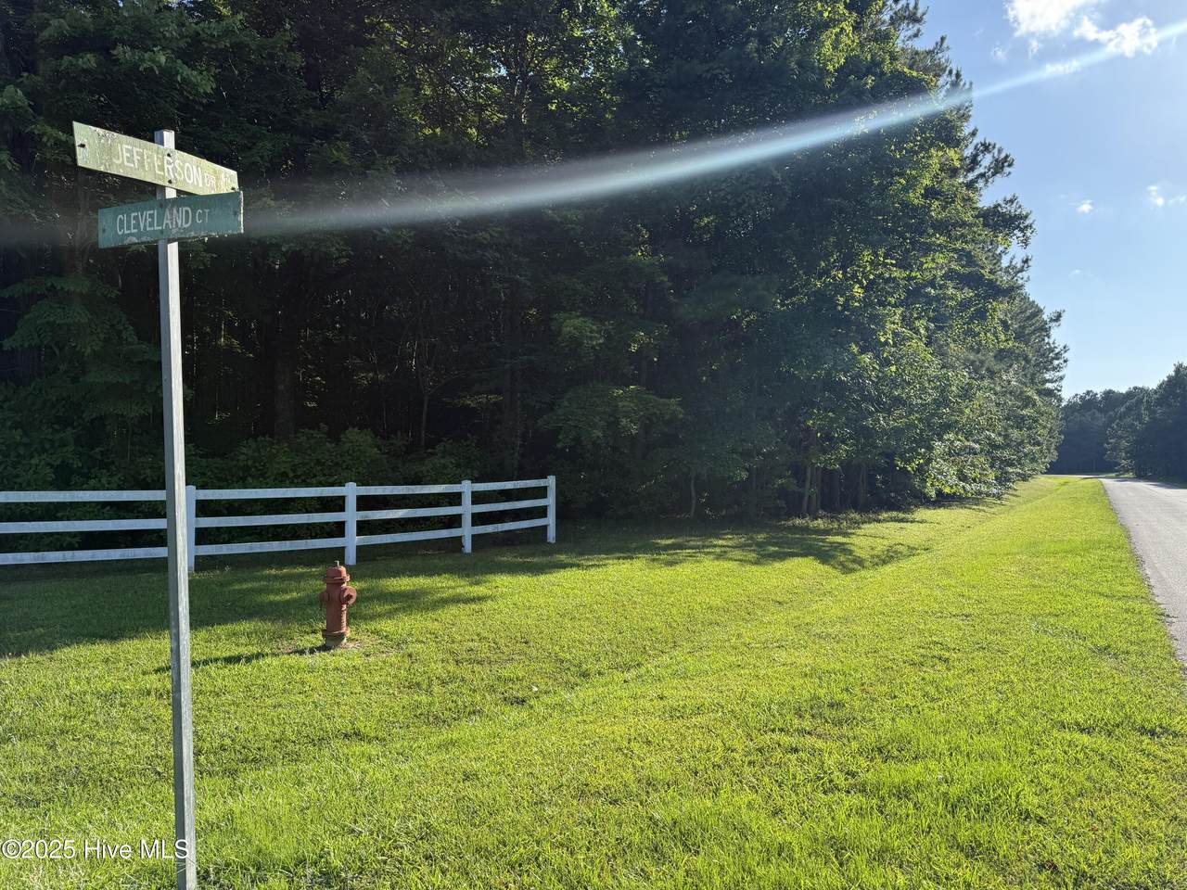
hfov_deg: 71.6
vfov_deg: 56.8
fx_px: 823
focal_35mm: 24
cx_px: 594
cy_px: 445
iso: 80
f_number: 1.78
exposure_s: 1/1250
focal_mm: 6.76
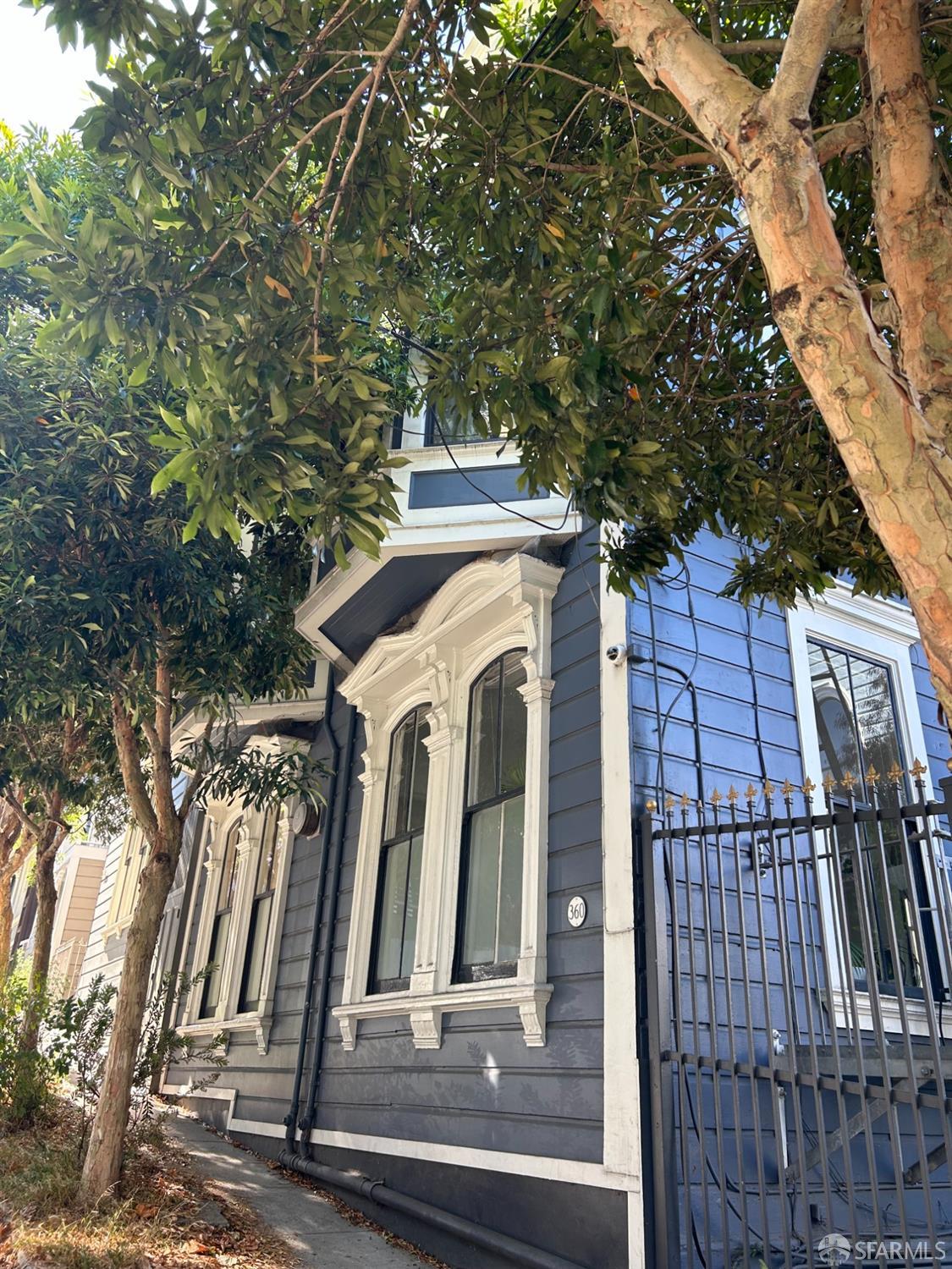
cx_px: 476
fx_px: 953
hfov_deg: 53.1
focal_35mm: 26
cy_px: 634
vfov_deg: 67.3
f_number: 1.5
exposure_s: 1/171
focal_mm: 5.7
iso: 50
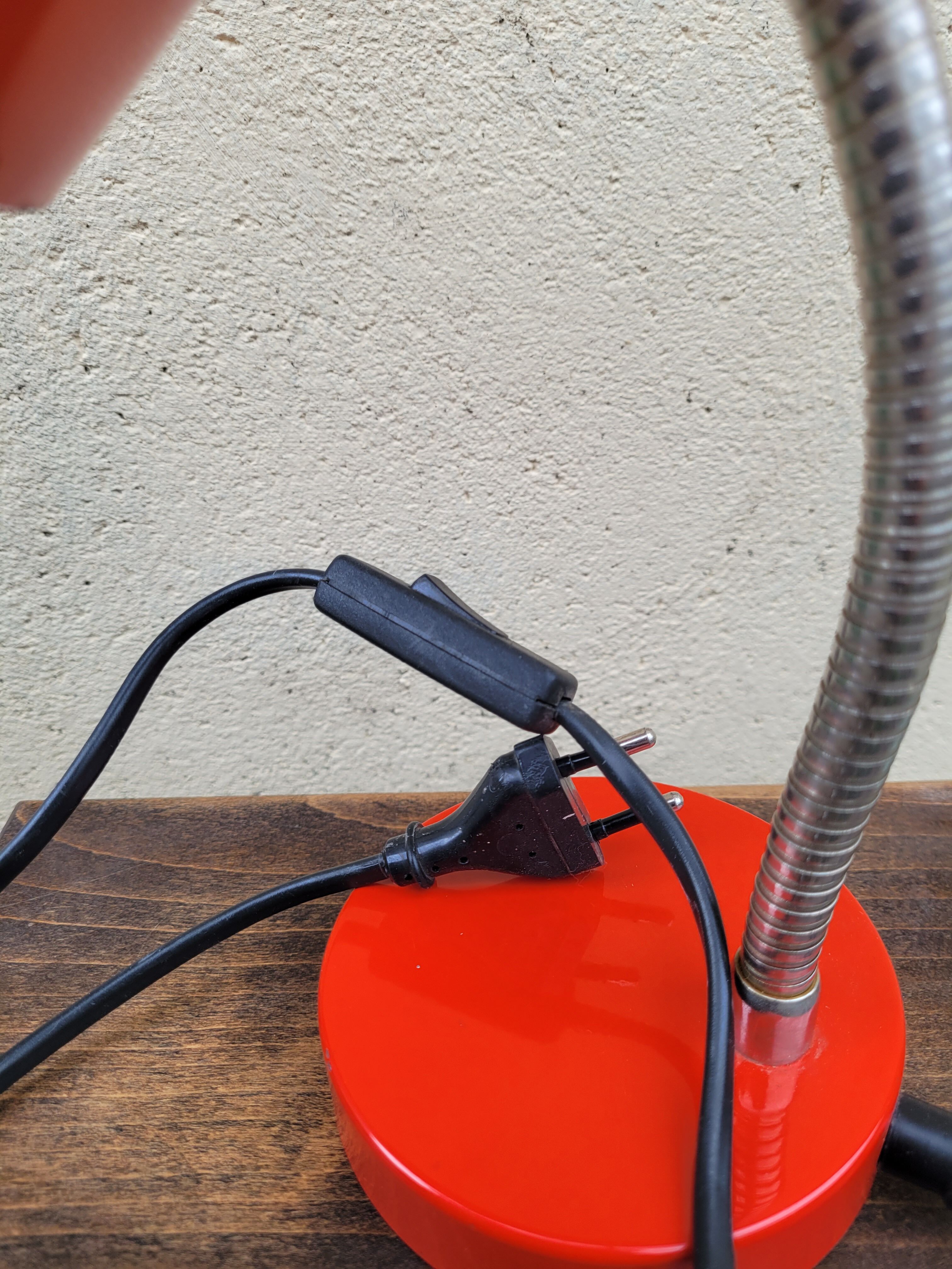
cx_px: 476
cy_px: 634
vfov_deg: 67.3
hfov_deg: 53.1
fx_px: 953
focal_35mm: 26
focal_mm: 5.4
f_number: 1.8
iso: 40
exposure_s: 1/191
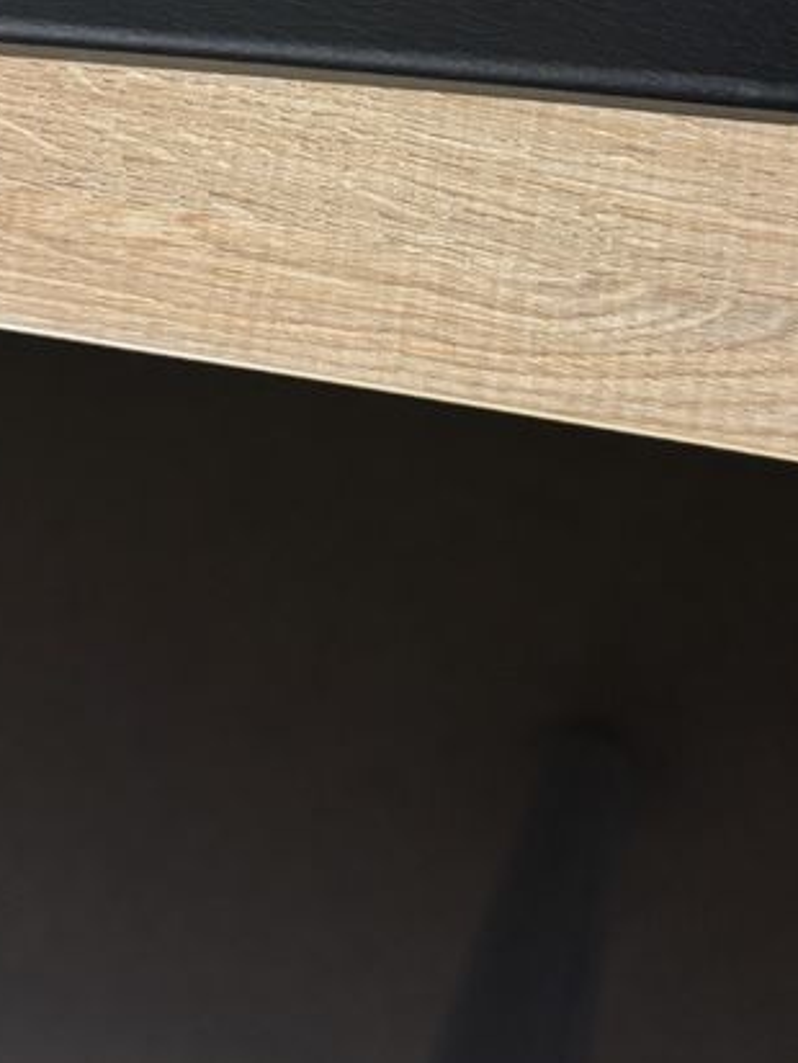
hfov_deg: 23.3
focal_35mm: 63
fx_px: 1935
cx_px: 432
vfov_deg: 29.0
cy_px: 36
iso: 500
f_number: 1.6
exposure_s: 1/33
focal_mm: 5.96
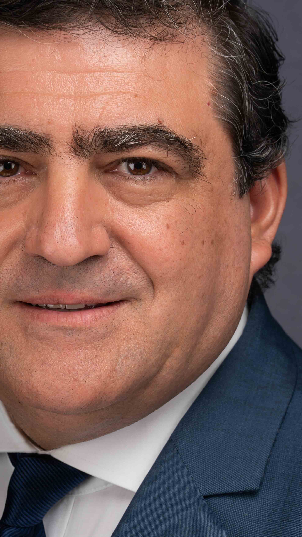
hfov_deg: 7.9
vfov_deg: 14.0
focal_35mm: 153
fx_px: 2178
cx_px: 78
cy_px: 321
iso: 100
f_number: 9
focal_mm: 85
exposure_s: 1/160
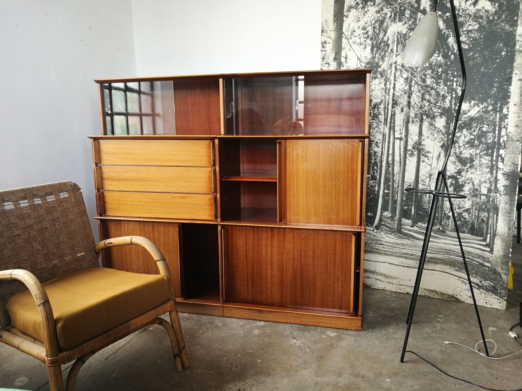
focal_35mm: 27
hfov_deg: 65.3
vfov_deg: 51.4
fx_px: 407
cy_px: 196
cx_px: 261
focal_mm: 4.5
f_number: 2.2
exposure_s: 1/50
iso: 160
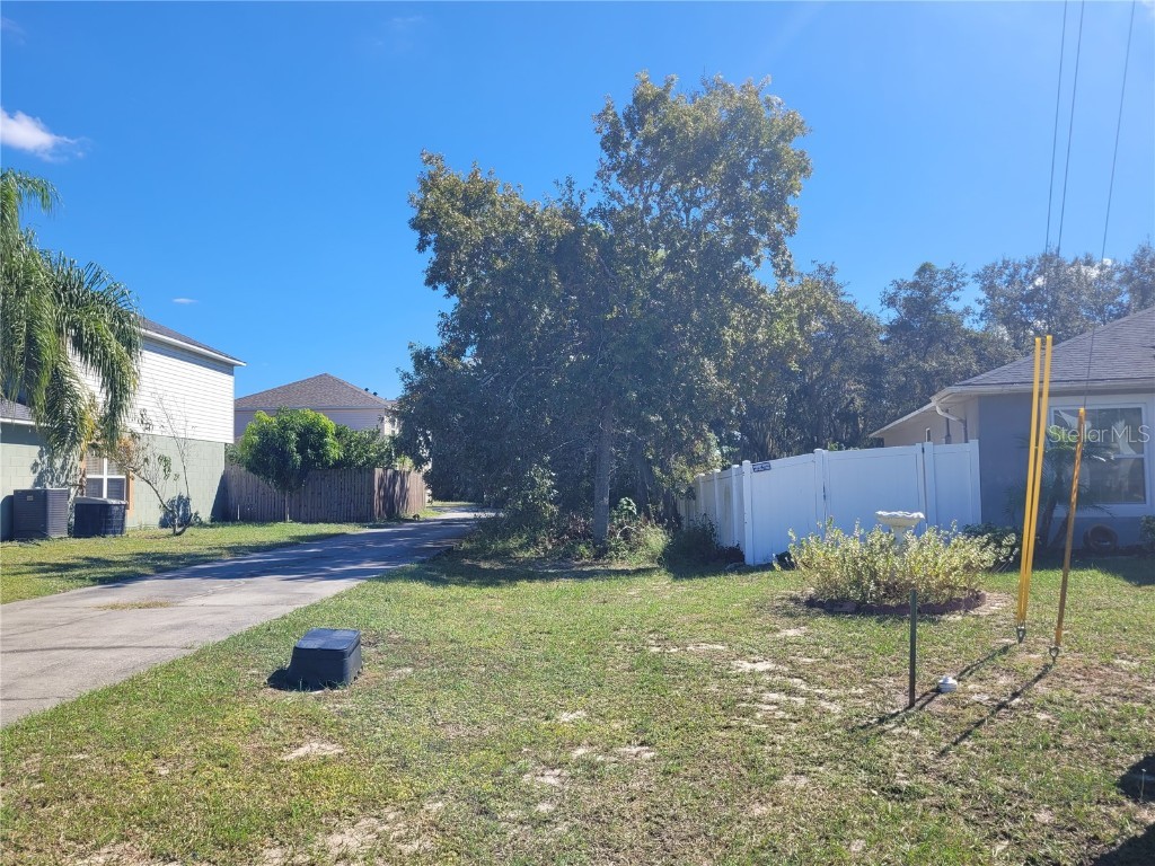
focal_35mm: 26
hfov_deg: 67.3
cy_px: 433
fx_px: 868
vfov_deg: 53.1
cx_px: 578
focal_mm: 5.4
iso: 40
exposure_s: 1/1925
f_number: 1.8
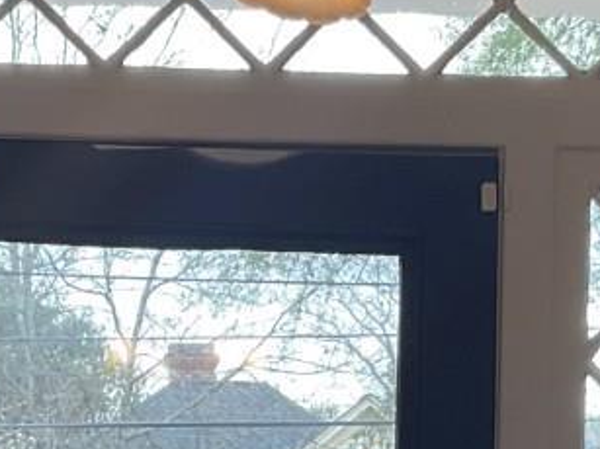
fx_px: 2356
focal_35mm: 136
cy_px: 713
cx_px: 256
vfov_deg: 10.5
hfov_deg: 14.5
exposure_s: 1/120
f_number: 1.8
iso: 40
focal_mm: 3
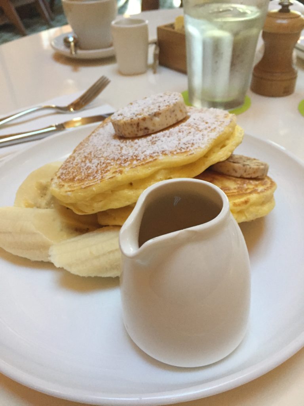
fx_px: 340
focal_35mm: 29
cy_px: 203
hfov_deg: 48.2
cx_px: 152
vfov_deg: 61.7
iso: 250
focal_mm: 4.15
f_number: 2.2
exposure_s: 1/30
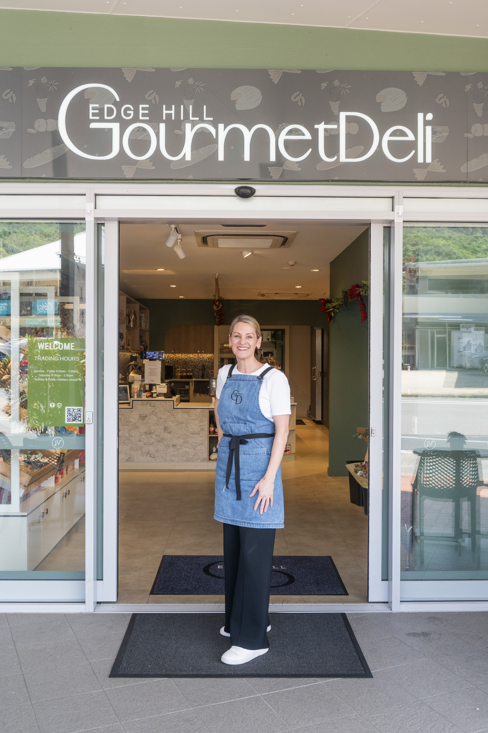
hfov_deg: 37.8
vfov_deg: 54.5
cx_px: 244
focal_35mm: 35
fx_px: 713
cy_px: 366
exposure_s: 1/125
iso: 500
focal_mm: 35
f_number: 9
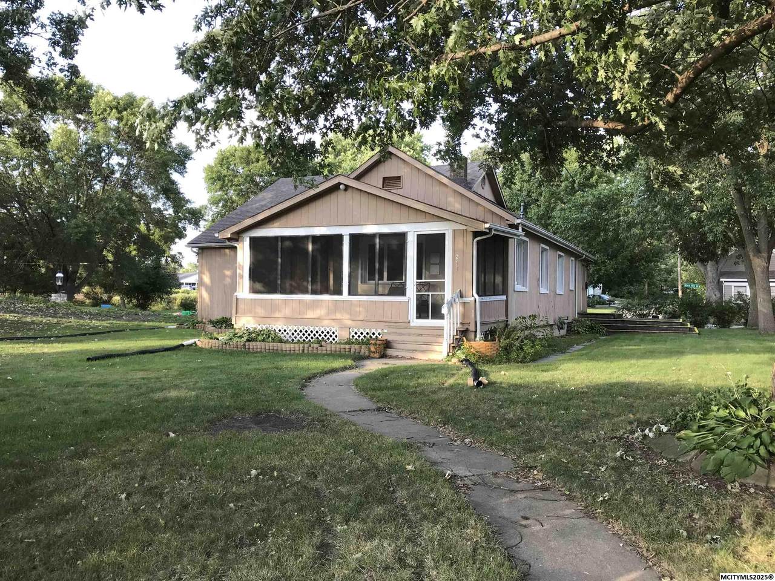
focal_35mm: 28
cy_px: 290
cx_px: 388
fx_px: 627
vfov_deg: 49.7
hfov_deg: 63.4
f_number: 1.8
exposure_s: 1/126
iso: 20
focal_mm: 3.99
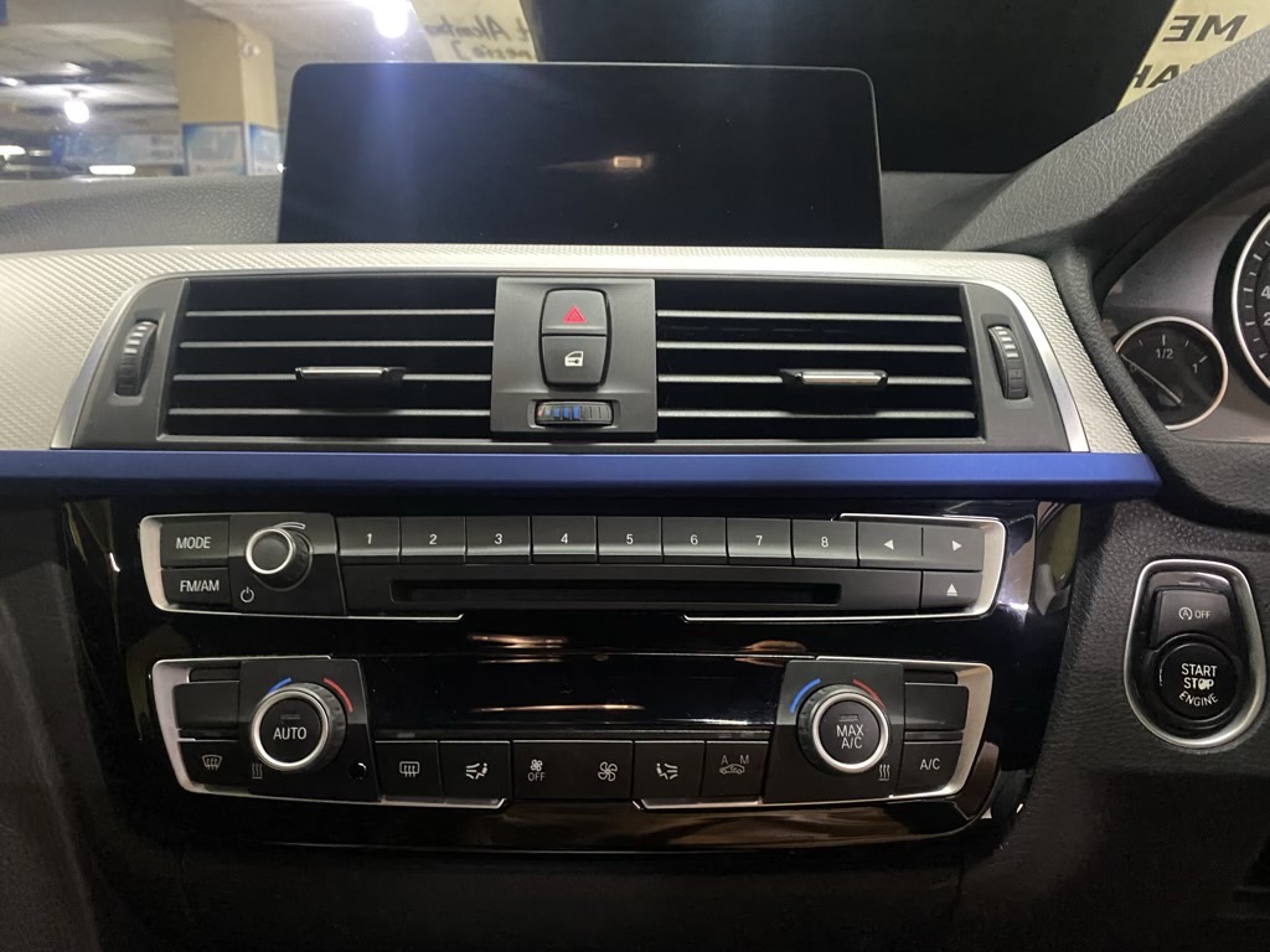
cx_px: 635
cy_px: 476
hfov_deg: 67.3
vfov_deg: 53.1
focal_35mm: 26
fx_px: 954
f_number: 1.8
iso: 800
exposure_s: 1/25
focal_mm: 4.25
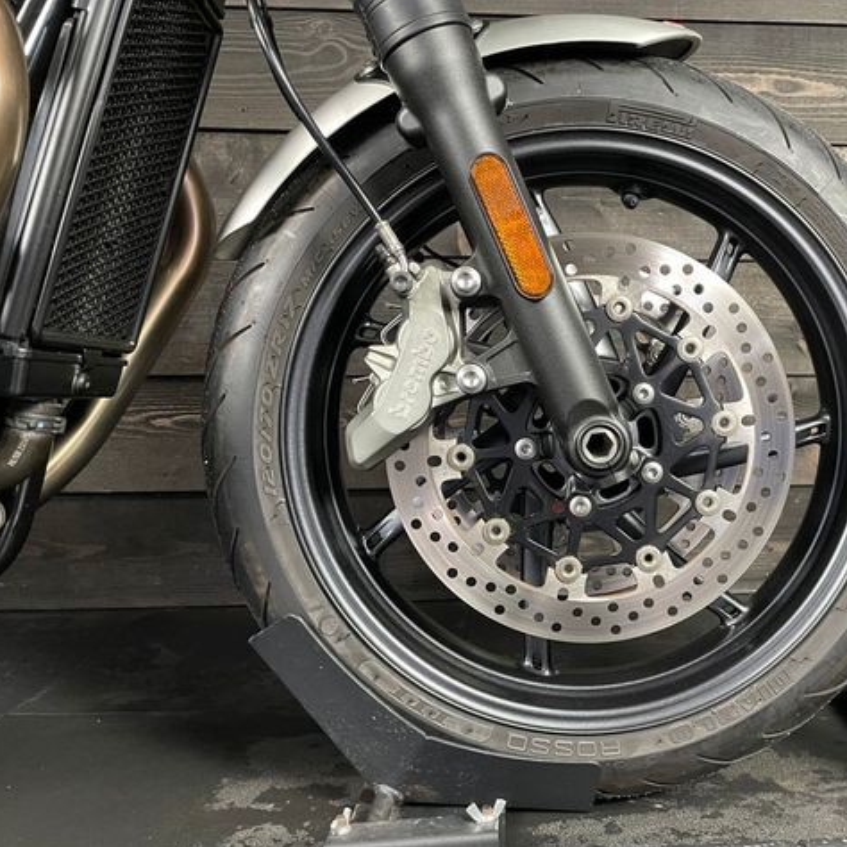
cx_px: 561
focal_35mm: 31
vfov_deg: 52.5
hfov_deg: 51.6
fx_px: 858
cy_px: 427
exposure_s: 1/33
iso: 400
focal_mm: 4.2
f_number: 1.6
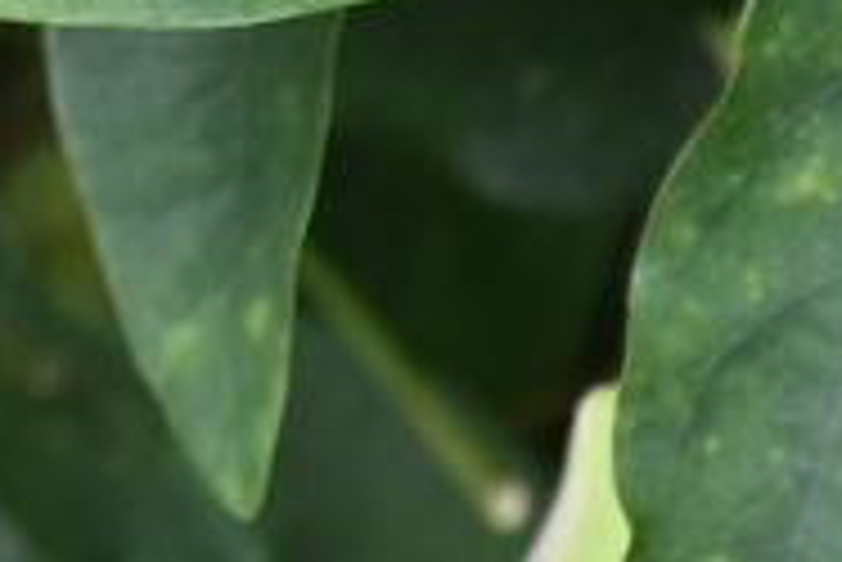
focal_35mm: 2054
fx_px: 48077
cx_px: -1198
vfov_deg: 0.7
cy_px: -638
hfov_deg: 1.0
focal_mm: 300
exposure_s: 1/640
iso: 800
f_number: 5.6
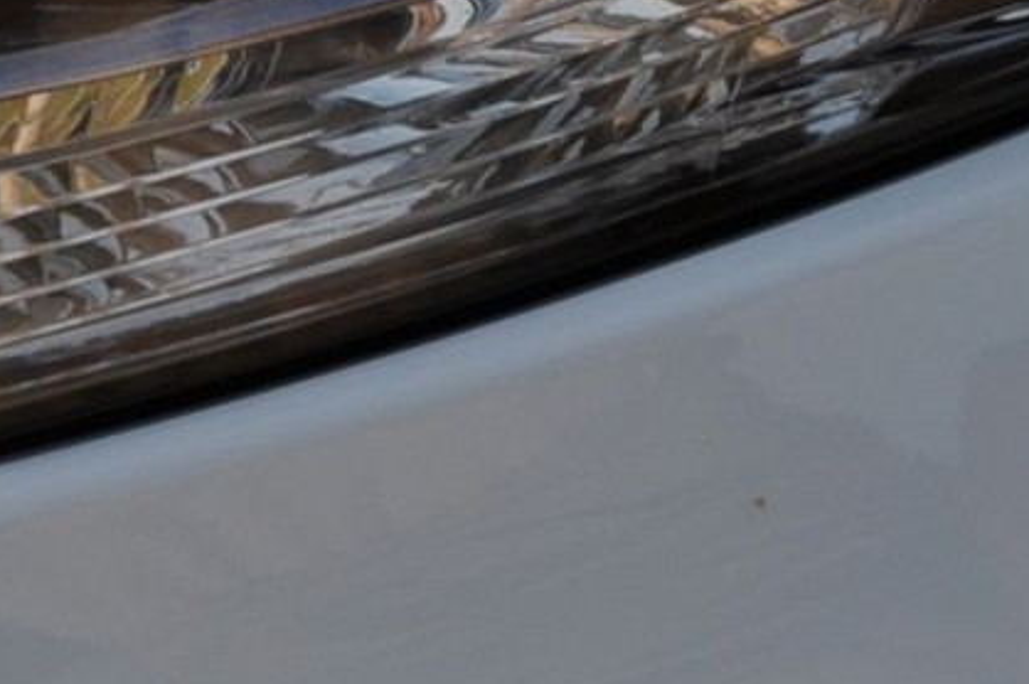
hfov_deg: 7.1
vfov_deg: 4.8
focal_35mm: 287
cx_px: -199
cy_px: -237
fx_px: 8197
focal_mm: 32
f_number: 8
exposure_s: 1/250
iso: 200
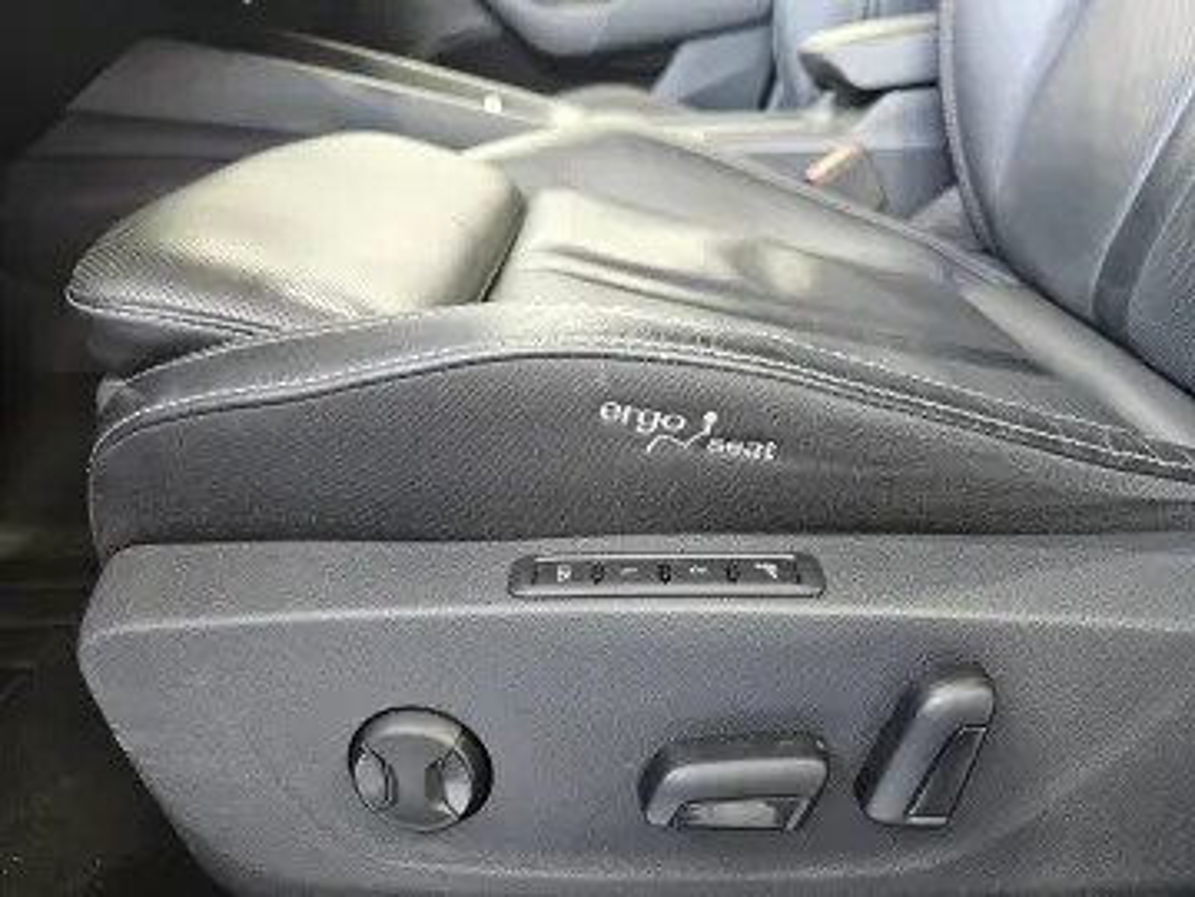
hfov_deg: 73.9
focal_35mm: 23
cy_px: 448
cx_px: 598
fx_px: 794
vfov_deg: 58.9
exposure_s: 1/33.3
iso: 320
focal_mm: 6.3
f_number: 1.7
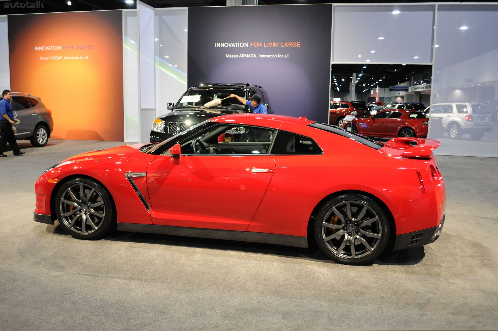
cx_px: 249
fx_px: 456
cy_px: 166
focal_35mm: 33
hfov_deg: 57.3
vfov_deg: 39.9
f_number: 3.8
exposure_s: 1/50
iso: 800
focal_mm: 22
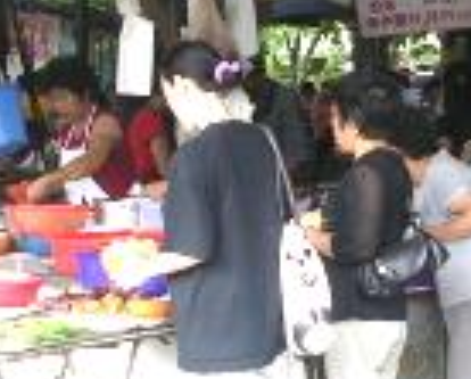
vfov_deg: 11.5
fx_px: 1872
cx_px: 375
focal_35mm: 134
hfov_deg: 14.3
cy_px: 142
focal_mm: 5.8
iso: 50
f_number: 2.8
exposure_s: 1/41.9
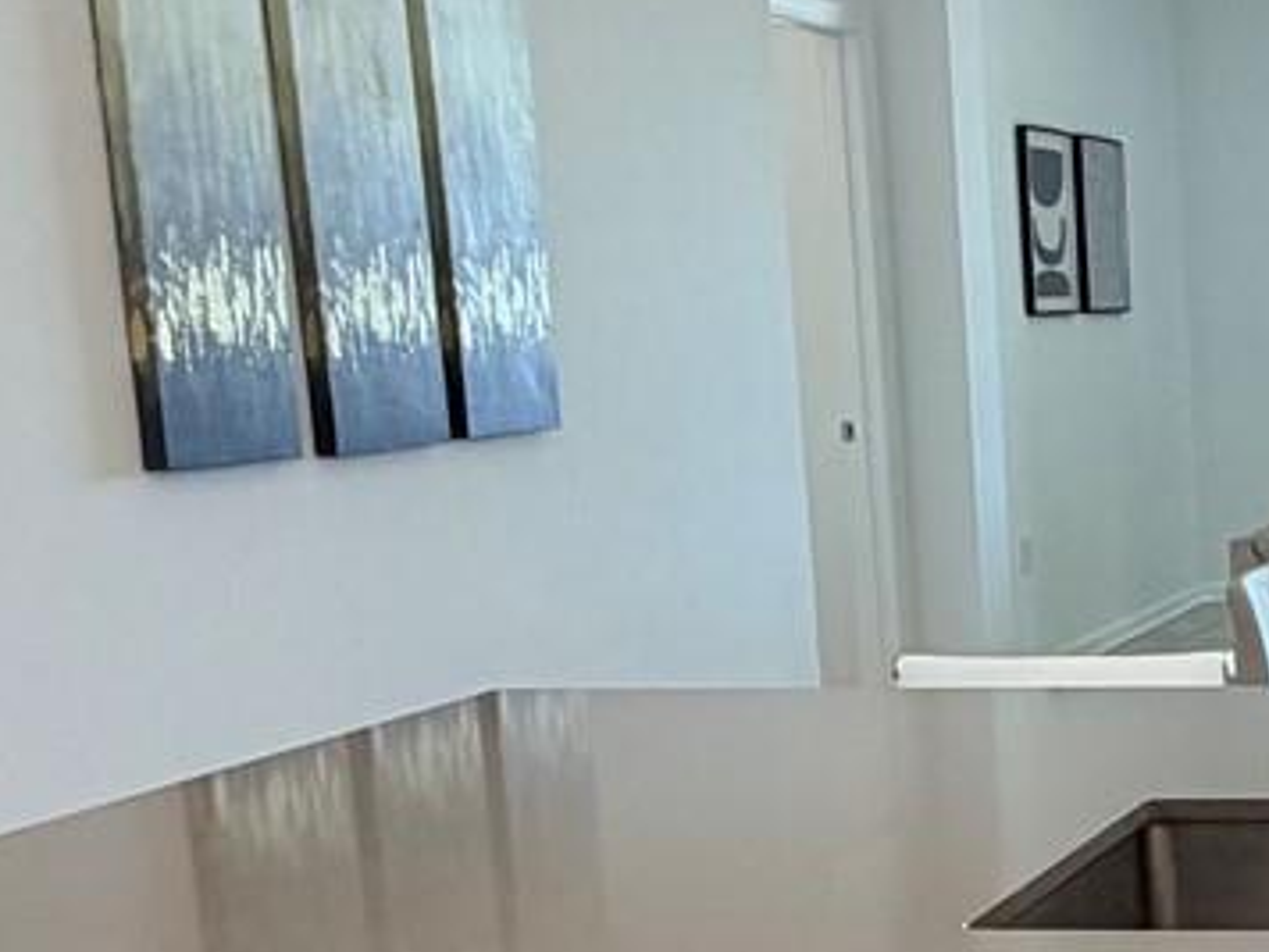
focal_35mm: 63
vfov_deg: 23.2
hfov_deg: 25.3
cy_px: 638
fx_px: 2310
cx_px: 1761
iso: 200
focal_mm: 2.22
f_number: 2.2
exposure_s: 1/120
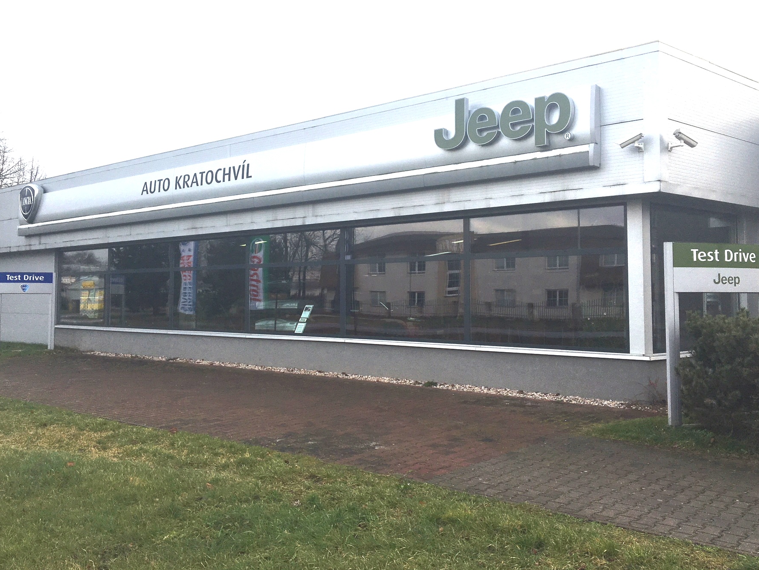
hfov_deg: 55.3
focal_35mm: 33
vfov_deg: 42.9
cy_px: 260
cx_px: 368
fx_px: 724
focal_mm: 4.15
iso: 25
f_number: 2.2
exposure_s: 1/561
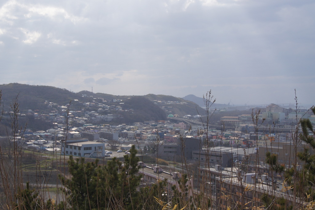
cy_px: 105
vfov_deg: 25.7
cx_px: 158
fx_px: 459
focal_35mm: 52
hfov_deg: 37.9
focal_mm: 35
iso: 200
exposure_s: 1/320
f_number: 13
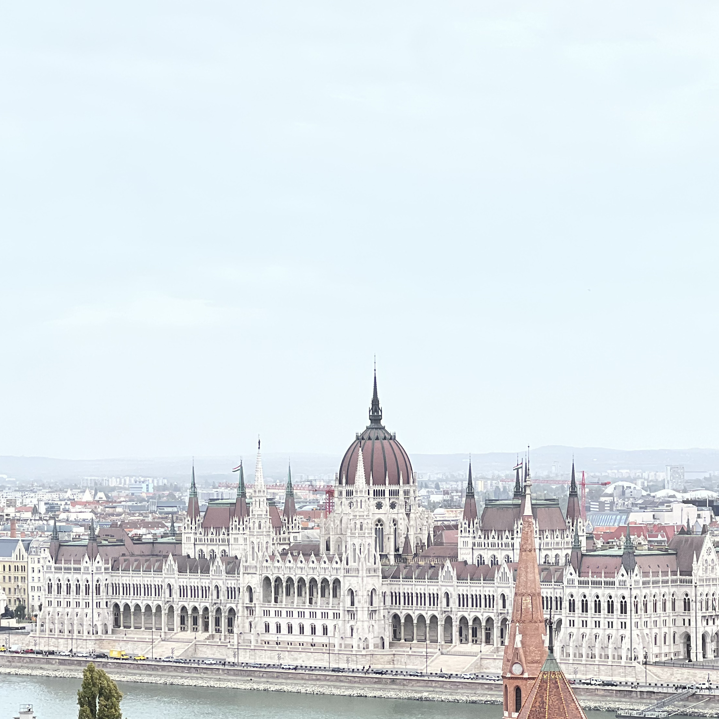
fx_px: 2914
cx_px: 314
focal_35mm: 124
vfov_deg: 14.1
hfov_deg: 14.1
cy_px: 446
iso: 20
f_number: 2.8
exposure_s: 1/282
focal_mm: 9
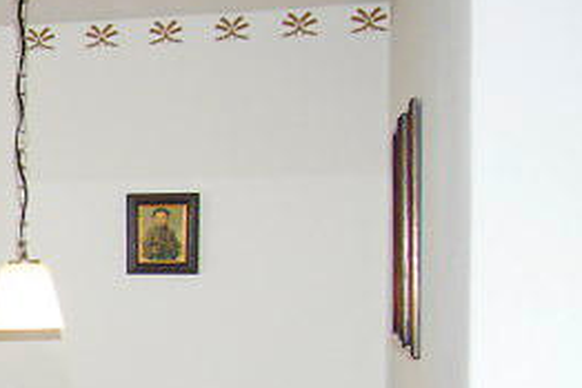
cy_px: 592
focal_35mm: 110
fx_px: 1779
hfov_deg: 14.5
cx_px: -669
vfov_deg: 11.9
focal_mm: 16
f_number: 3.5
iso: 800
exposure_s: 1/160
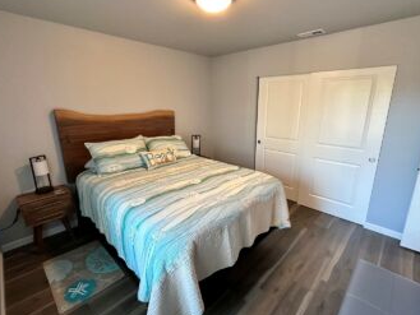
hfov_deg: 91.0
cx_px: 217
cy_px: 154
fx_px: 206
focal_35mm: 17
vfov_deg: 74.8
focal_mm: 2.22
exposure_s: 1/60
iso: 320
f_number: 2.2
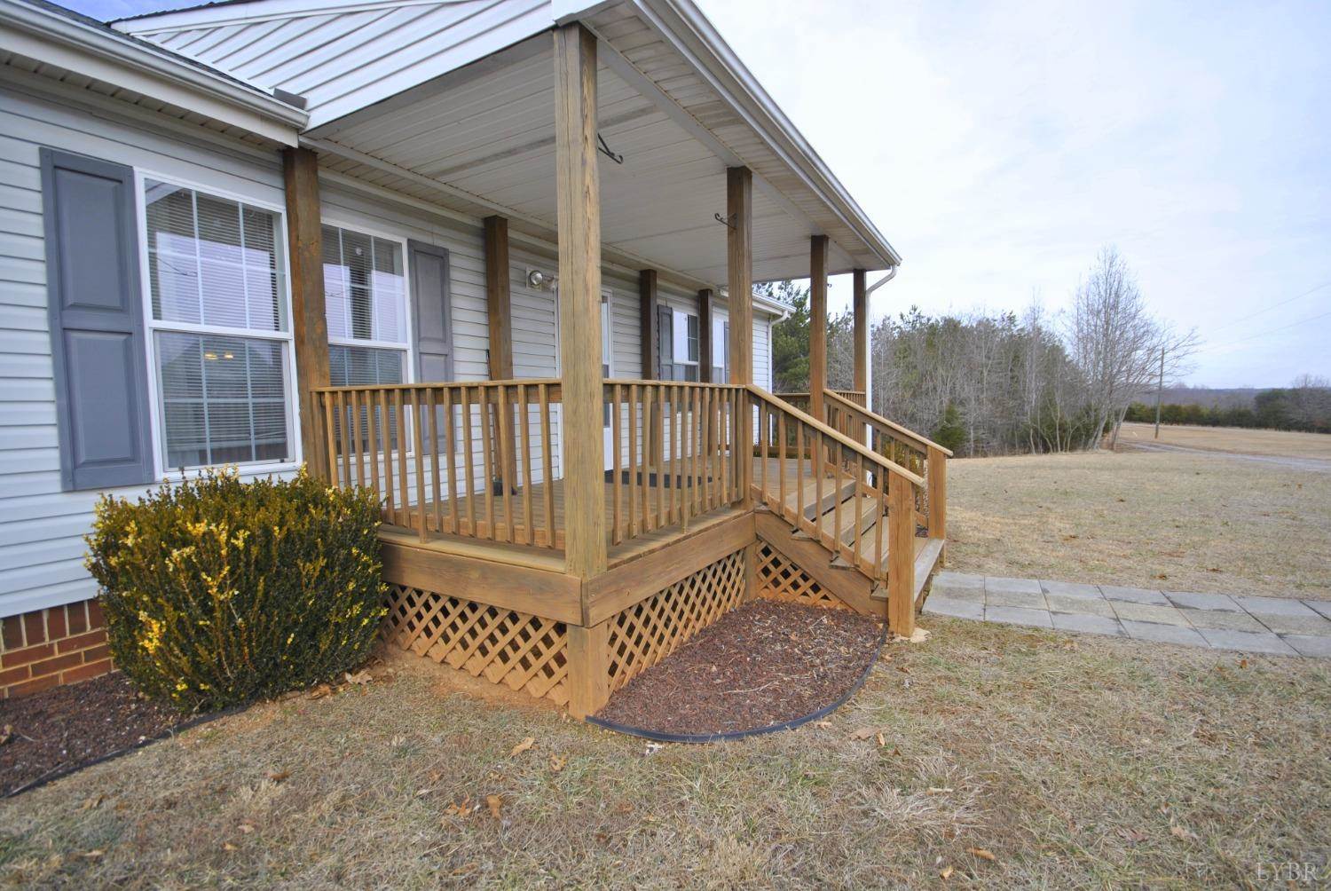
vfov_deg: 77.5
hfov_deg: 100.3
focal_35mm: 15
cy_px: 446
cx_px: 666
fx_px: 555
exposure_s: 1/160
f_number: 6.3
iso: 100
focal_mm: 10
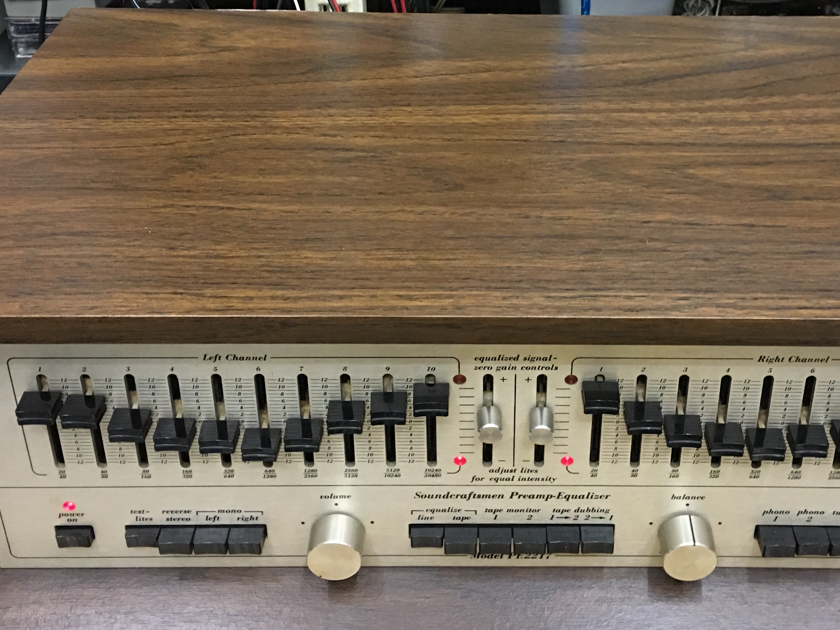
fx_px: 1165
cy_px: 159
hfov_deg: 39.4
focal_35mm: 48
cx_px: 521
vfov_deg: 29.8
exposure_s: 1/10
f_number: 2.2
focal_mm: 4.15
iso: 80
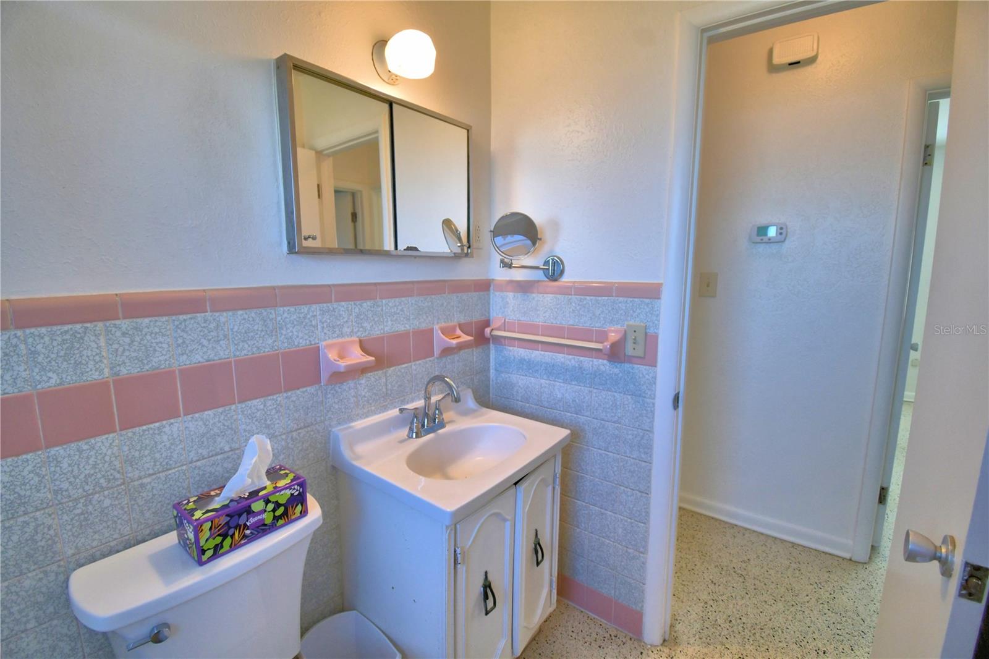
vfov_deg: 77.3
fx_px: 412
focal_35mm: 15
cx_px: 494
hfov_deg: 100.4
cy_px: 330
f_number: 4.5
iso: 360
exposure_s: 1/125
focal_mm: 10
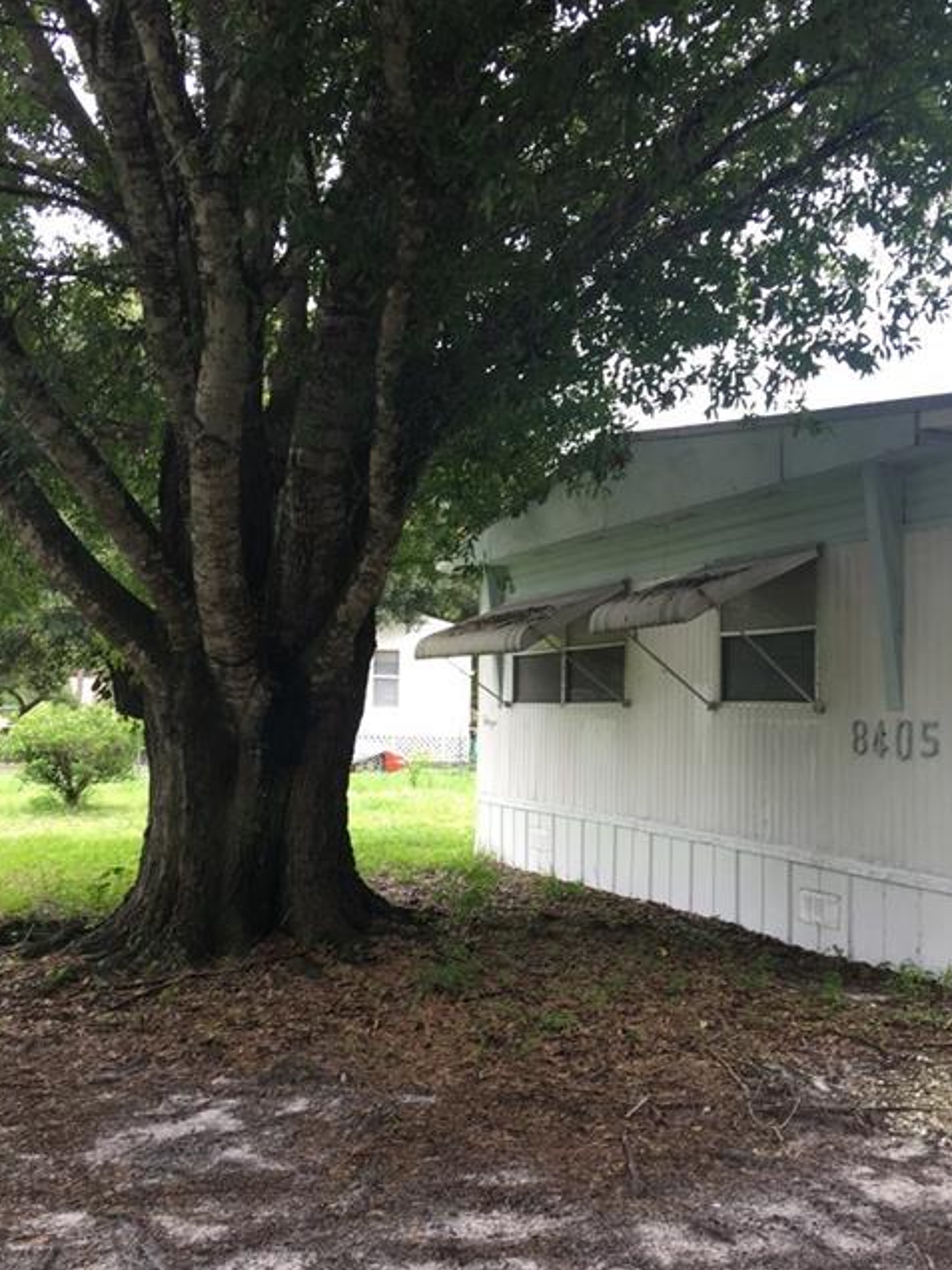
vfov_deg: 52.6
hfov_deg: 40.7
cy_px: 637
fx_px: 1283
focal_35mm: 35
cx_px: 497
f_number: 2.2
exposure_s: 1/120
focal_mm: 4.15
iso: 40
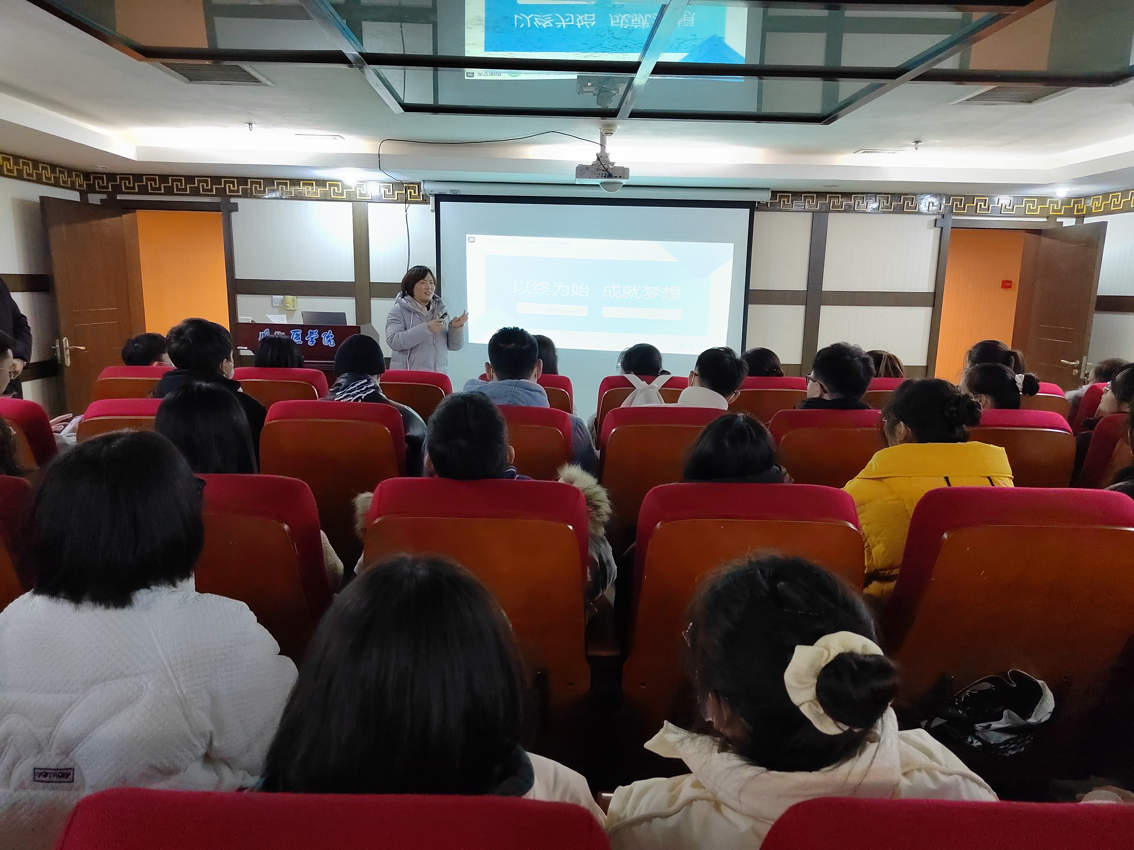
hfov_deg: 73.9
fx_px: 753
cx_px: 567
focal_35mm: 23
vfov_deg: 58.9
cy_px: 425
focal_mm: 5.52
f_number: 1.9
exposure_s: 1/50
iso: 3016
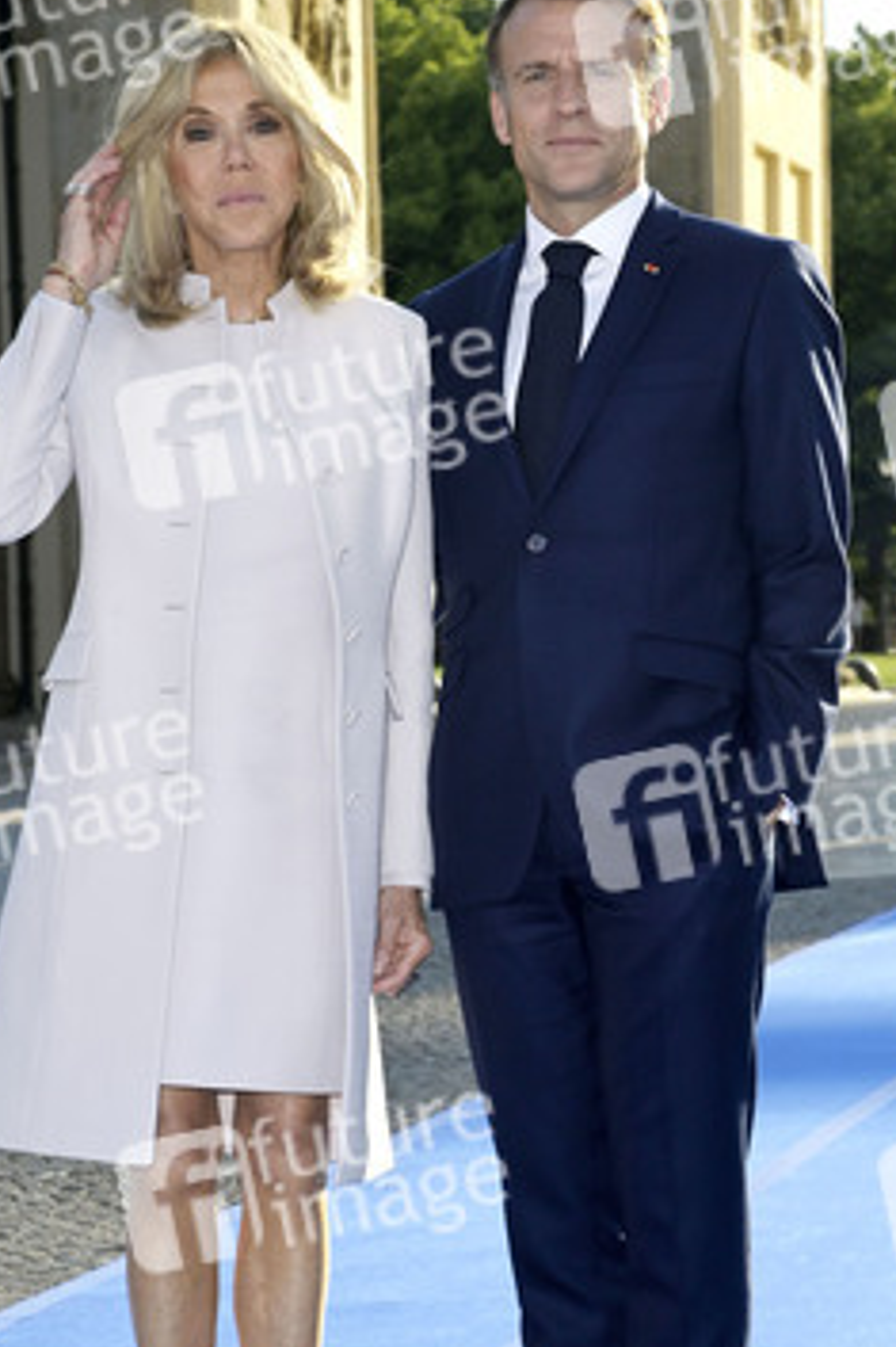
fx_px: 4447
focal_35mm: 119
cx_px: 423
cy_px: 611
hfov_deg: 11.5
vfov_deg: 17.2
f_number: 11
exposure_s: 1/250
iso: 250
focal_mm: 105
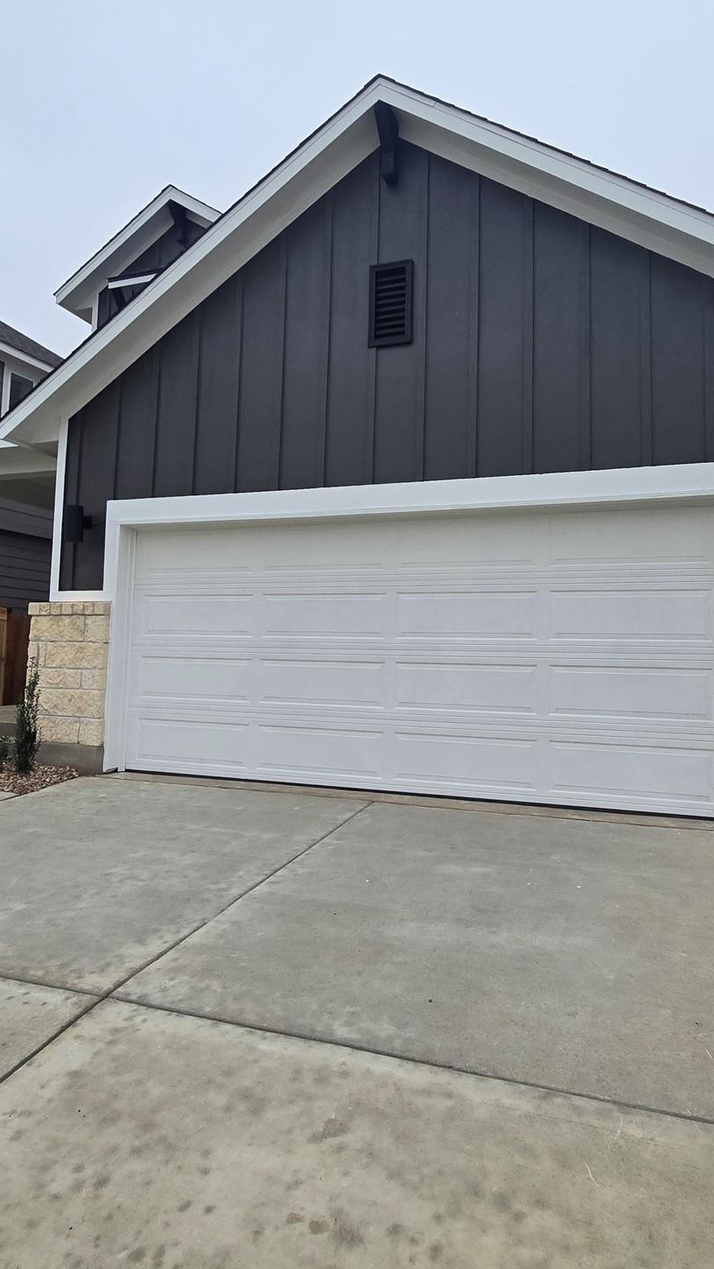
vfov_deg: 86.5
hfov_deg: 55.6
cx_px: 415
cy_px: 600
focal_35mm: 20
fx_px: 673
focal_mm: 2.2
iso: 80
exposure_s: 1/719
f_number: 2.2
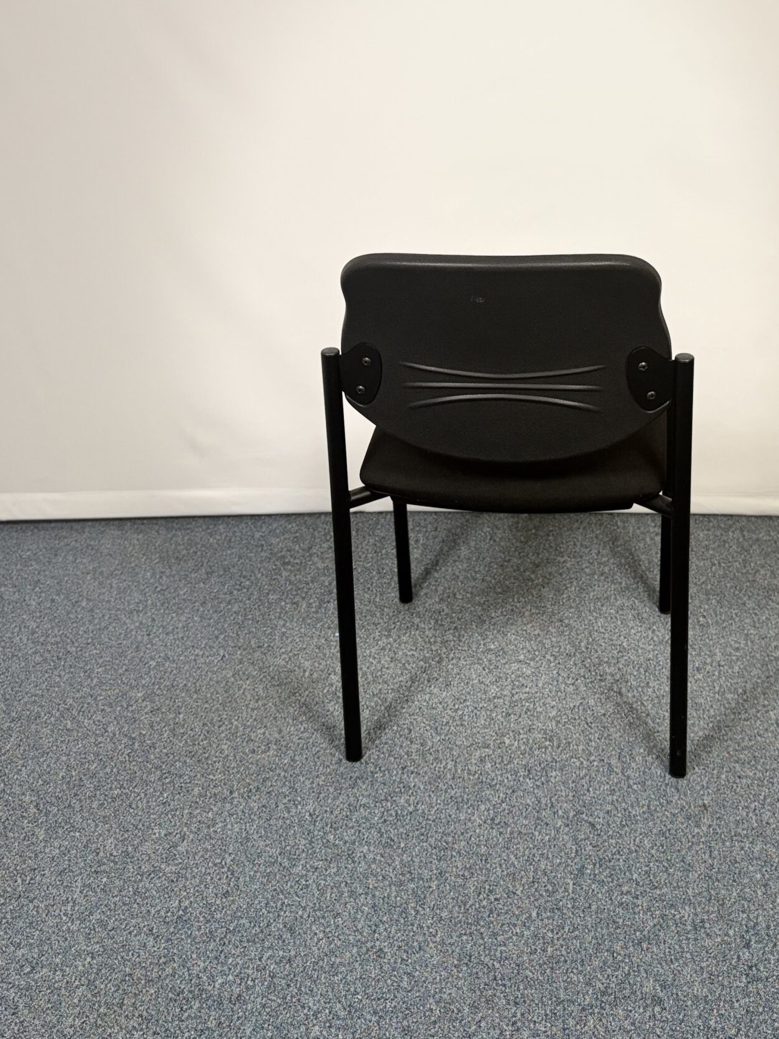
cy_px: 315
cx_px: 499
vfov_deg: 45.8
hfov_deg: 35.7
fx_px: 1200
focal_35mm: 40
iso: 125
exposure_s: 1/121
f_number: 1.6
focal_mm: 5.96
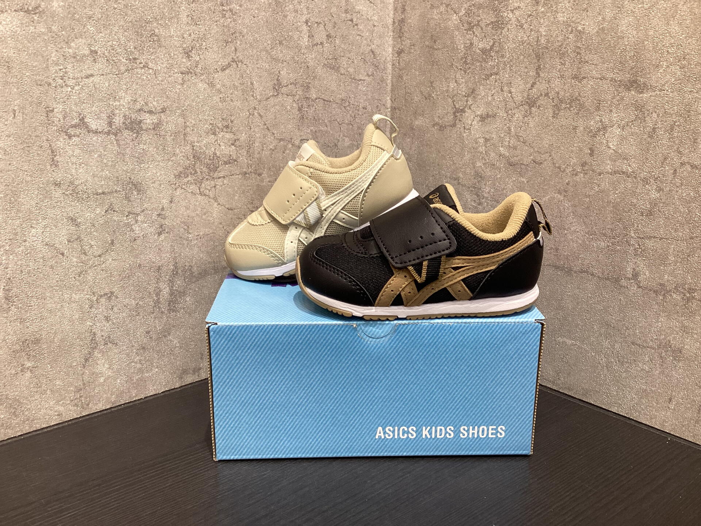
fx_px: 628
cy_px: 263
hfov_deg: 58.4
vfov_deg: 45.4
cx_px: 350
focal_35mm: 31
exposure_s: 1/50
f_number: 2.4
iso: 64
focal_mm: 3.3
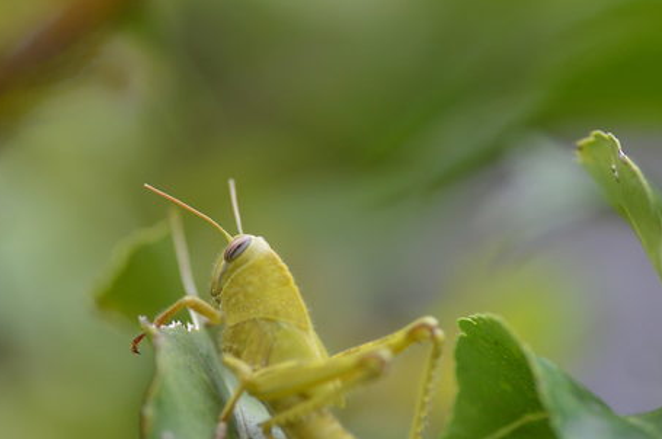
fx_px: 3269
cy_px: 263
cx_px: 240
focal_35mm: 178
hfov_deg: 11.6
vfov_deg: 7.7
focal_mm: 90
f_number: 5
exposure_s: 1/250
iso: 400
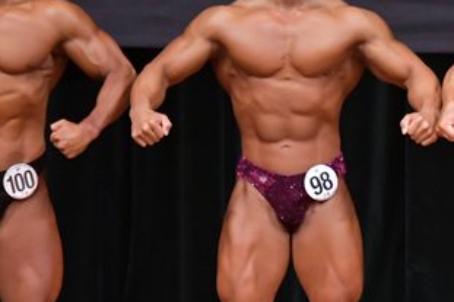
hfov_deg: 2.9
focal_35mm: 710
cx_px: 309
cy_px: 185
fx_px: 8949
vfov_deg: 1.9
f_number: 5.6
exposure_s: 1/400
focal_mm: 190
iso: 5000
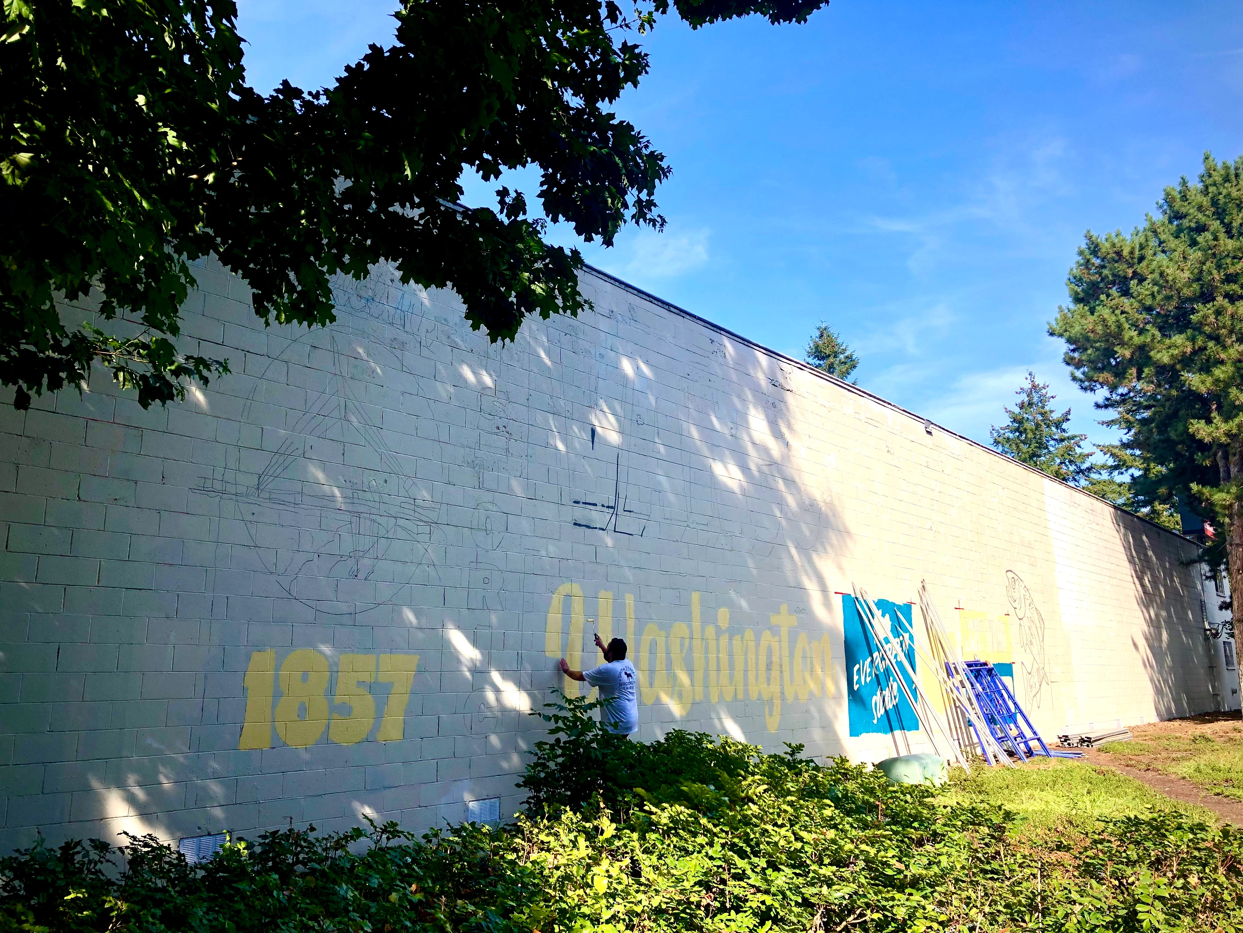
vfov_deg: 49.7
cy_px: 466
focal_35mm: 28
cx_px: 622
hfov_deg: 63.4
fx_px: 1005
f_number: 1.8
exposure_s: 1/972
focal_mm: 3.99
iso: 20
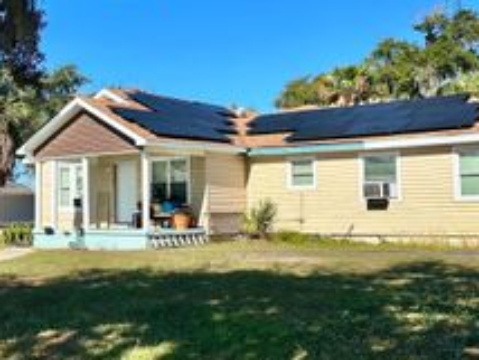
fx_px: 776
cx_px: 161
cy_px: 151
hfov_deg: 34.0
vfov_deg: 26.1
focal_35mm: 56
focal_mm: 6.86
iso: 80
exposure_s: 1/10753
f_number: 1.78
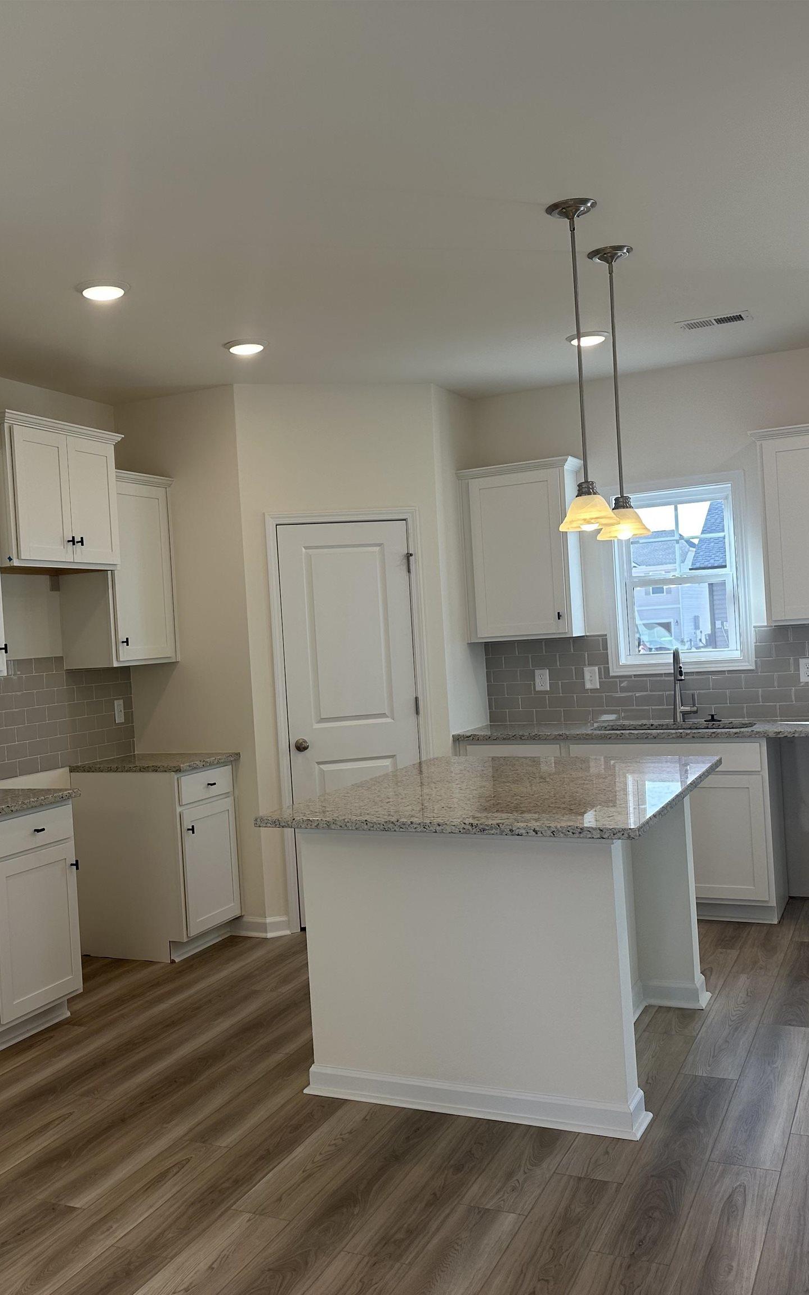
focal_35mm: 34
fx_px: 1199
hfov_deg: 36.8
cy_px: 648
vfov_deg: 56.7
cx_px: 252
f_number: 1.78
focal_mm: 6.86
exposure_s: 1/276
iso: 80
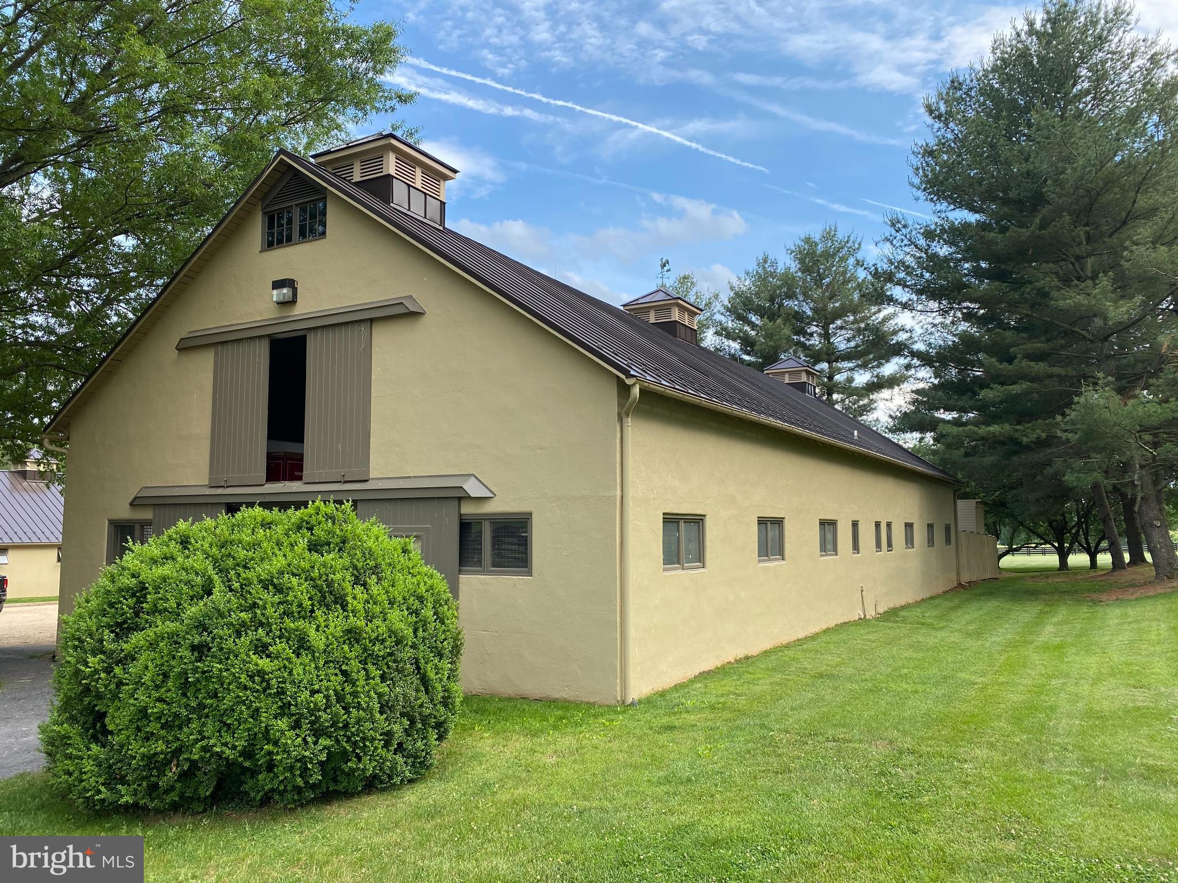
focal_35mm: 26
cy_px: 442
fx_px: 885
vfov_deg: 53.1
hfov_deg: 67.3
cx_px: 589
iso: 32
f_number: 1.8
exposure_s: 1/845
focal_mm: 4.25
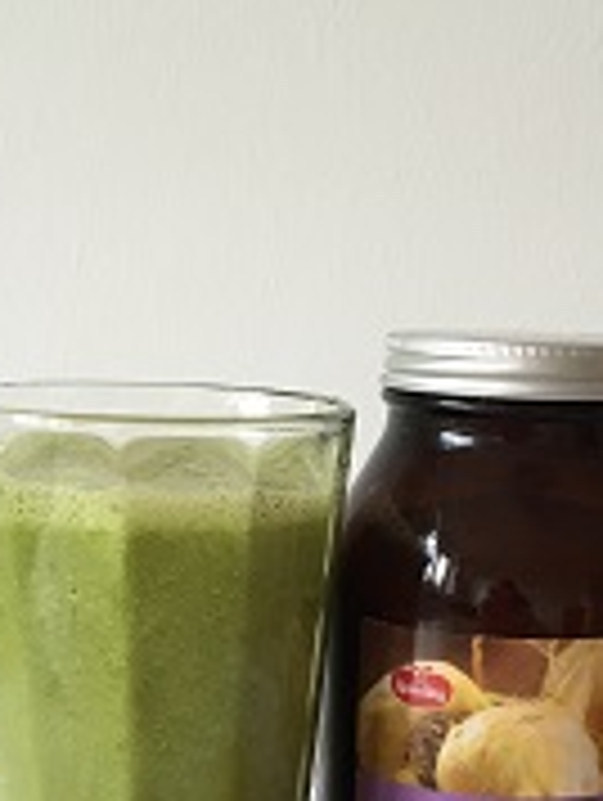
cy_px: 677
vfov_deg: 31.1
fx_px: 1390
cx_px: 340
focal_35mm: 60
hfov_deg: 24.5
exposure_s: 1/30
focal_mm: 4.15
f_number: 2.2
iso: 40
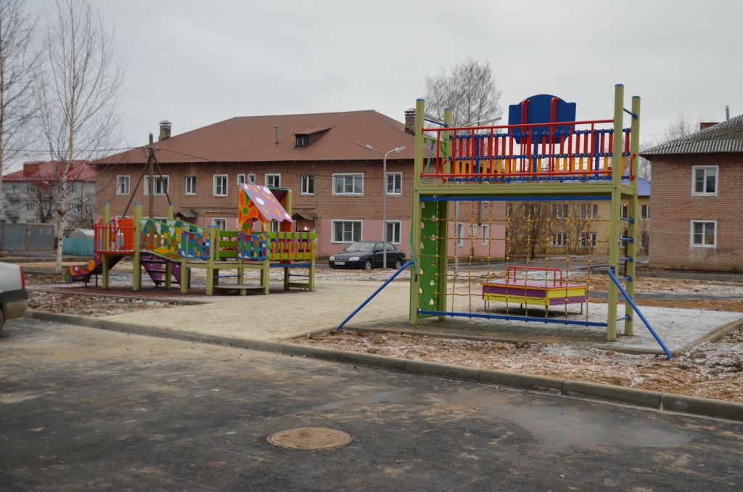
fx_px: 803
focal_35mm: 39
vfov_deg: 34.1
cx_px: 372
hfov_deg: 49.6
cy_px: 246
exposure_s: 1/125
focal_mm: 26
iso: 360
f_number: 5.6
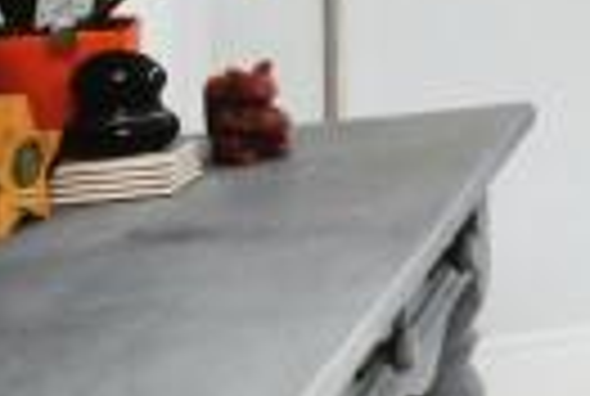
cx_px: 2297
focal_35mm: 117
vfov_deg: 11.3
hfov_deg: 8.5
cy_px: -187
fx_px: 1922
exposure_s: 1/200
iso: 400
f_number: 14
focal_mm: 15
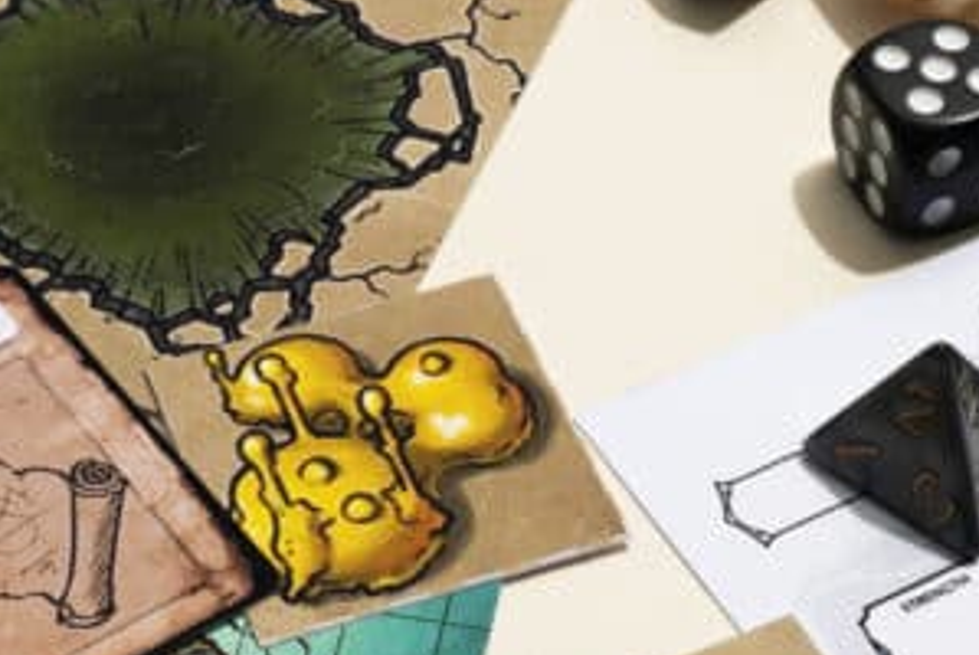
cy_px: 439
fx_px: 3239
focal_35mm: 119
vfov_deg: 11.5
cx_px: 573
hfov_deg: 17.2
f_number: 13
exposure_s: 1/100
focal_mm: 35
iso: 100
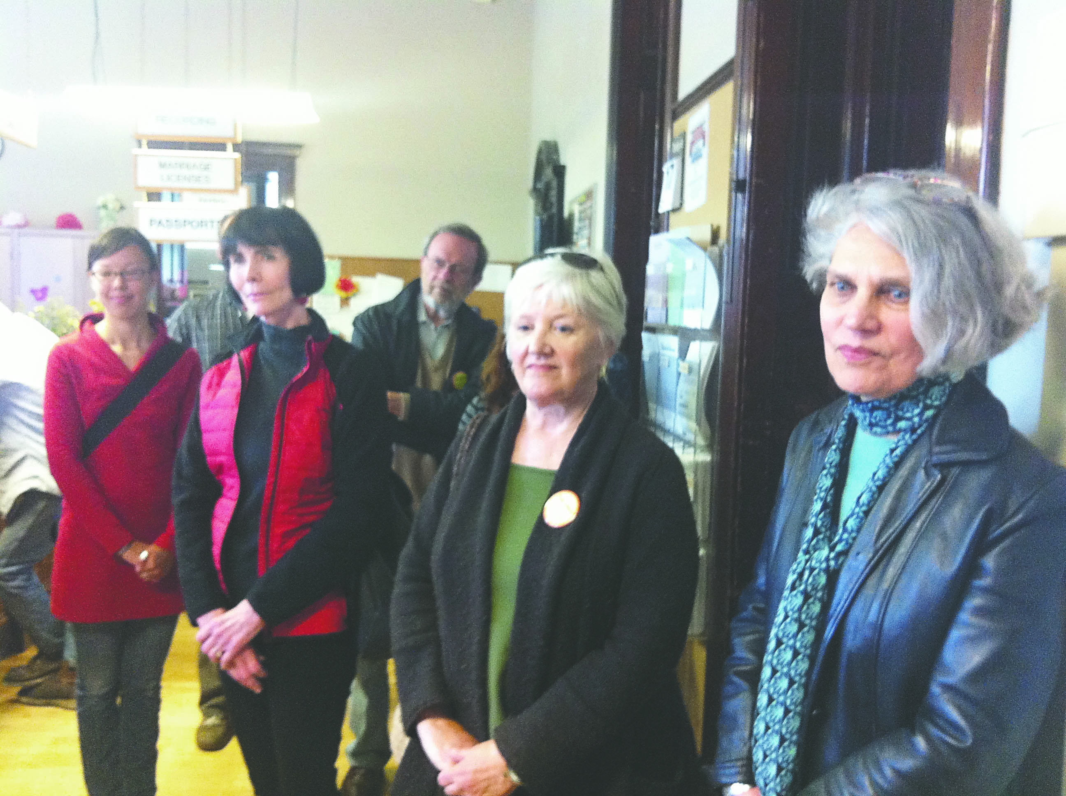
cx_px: 533
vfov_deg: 40.6
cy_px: 398
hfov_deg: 52.7
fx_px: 1076
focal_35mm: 35
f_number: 2.8
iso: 320
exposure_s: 1/15
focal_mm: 3.85
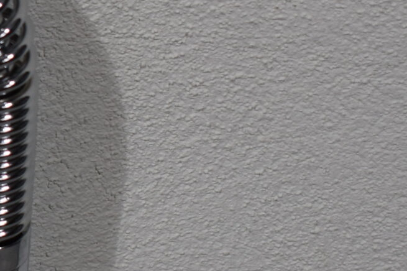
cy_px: 156
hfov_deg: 11.1
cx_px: -273
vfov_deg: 7.8
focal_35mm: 176
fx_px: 1989
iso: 220
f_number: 5.6
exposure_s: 1/125
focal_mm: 30
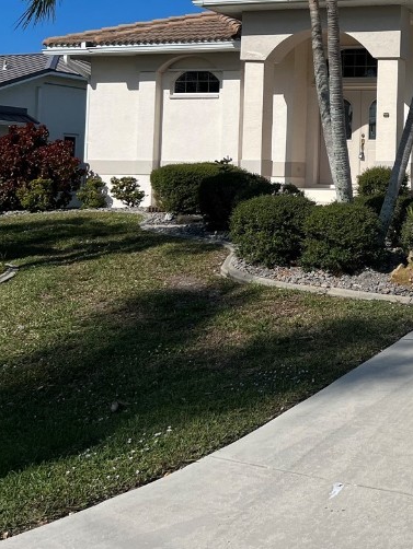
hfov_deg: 25.0
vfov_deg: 35.6
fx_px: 842
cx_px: 486
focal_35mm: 53
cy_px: 157
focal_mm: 5.7
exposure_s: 1/11364
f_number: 1.5
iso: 50
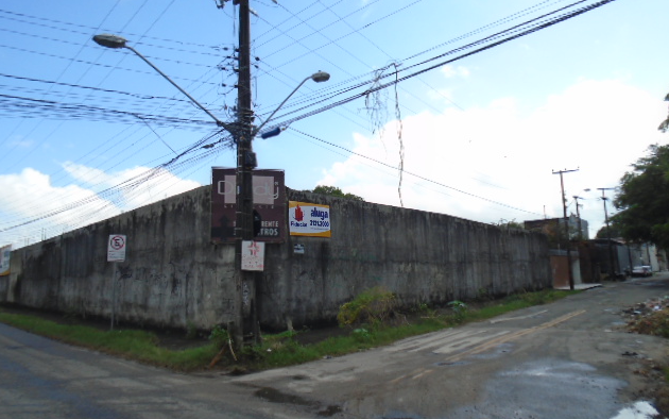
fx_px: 511
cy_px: 184
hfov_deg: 66.5
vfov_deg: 44.5
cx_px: 336
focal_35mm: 28
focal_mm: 4.6
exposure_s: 1/200
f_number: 8
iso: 100
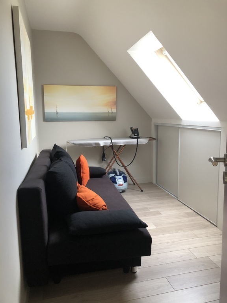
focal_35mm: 28
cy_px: 152
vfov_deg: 63.4
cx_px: 114
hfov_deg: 49.7
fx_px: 245
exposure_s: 1/20
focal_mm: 3.99
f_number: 1.8
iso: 40
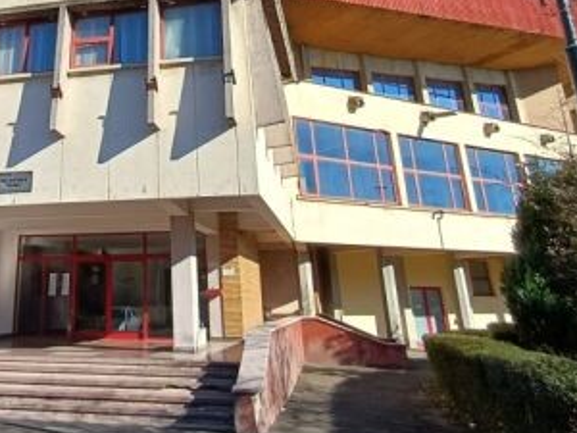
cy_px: 11
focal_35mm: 40
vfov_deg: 33.3
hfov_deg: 44.6
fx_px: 667
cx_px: 117
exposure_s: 1/1135
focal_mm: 1.64
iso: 40
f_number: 2.2
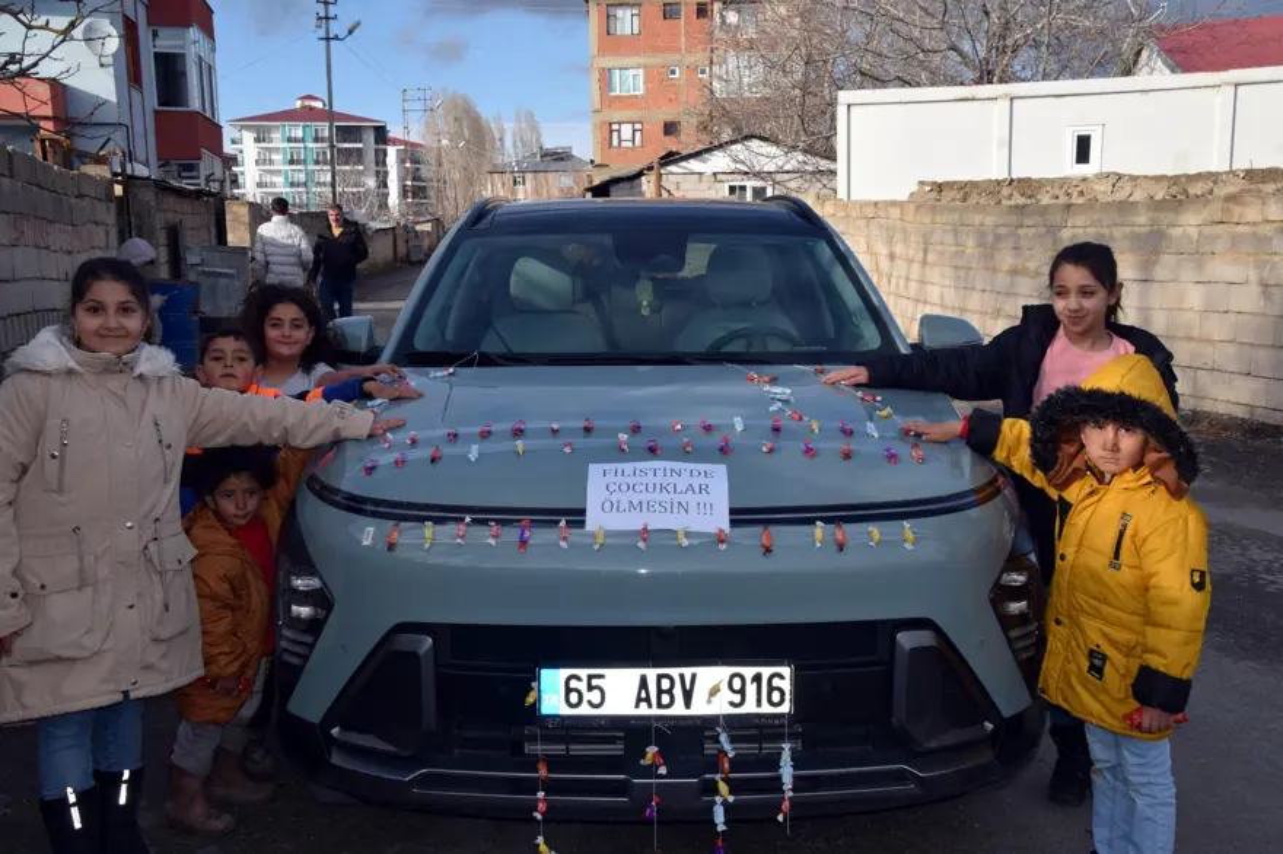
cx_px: 642
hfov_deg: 49.6
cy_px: 427
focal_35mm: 39
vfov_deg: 34.2
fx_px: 1389
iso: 100
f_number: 7.1
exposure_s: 1/200
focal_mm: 26
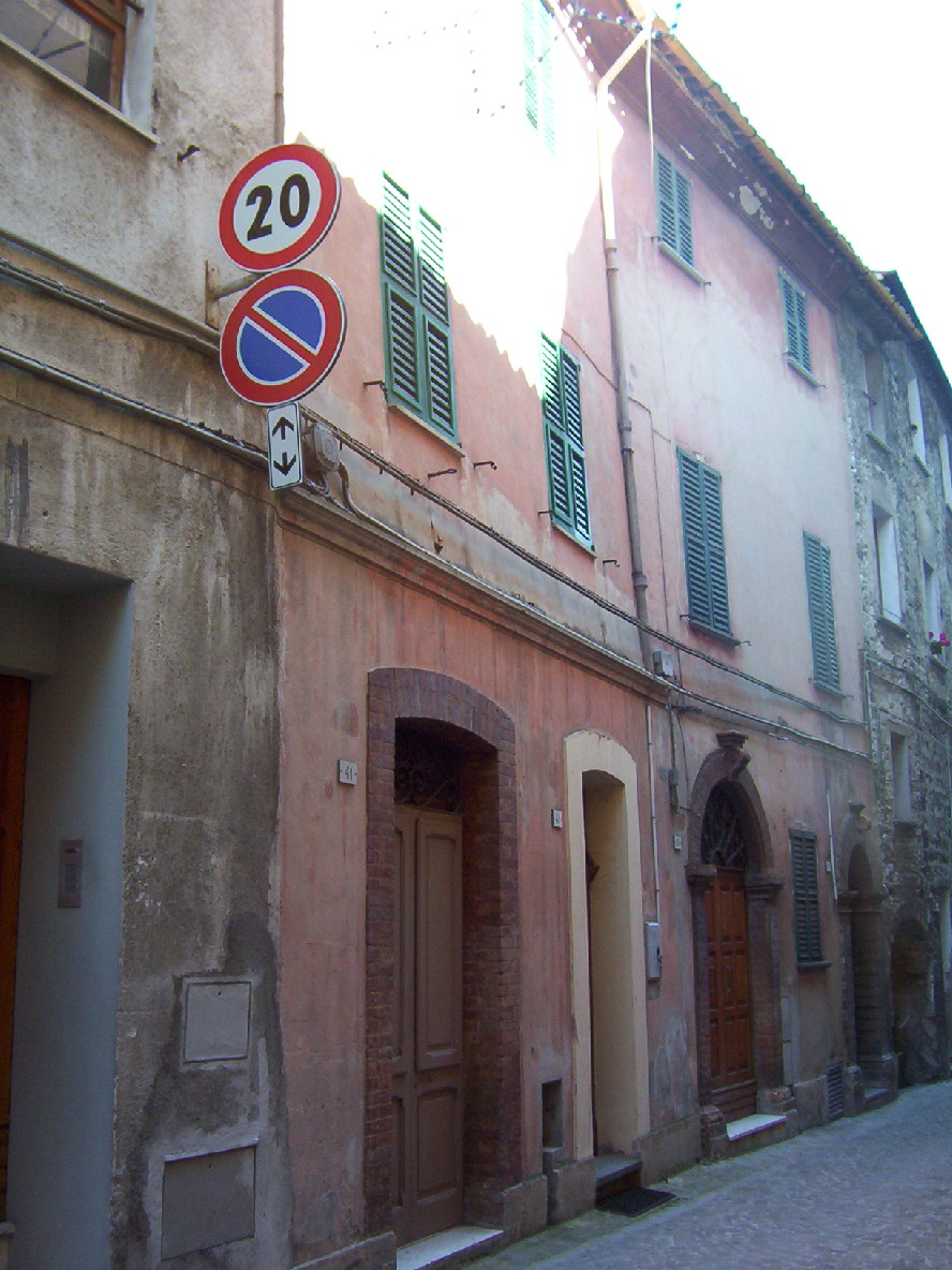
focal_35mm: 36
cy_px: 635
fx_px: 1320
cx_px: 476
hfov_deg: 39.7
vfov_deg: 51.4
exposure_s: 1/129
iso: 100
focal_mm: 5.54
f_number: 2.76
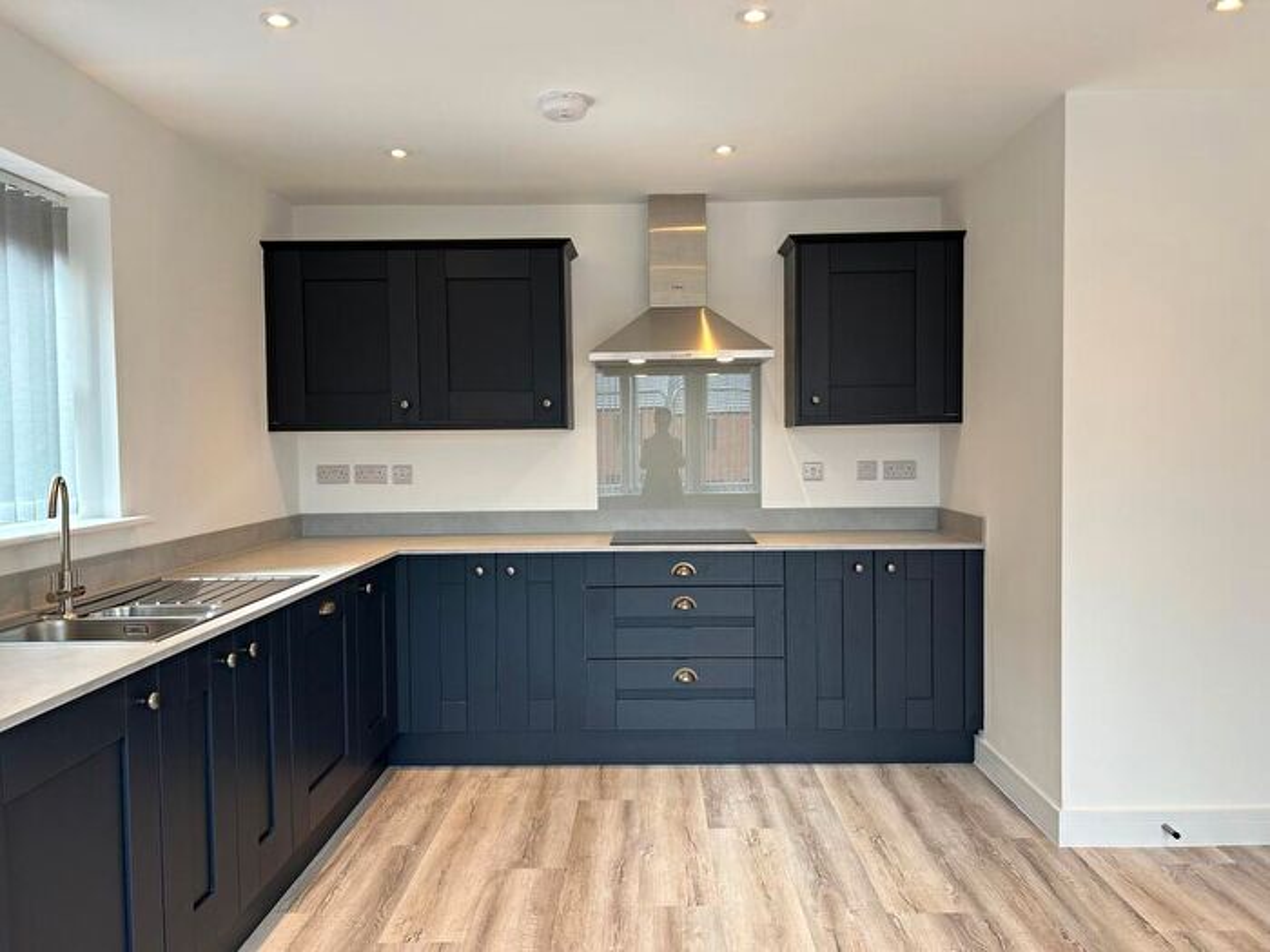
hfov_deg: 67.3
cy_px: 476
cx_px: 635
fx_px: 954
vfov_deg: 53.1
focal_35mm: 26
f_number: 1.5
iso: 64
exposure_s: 1/121
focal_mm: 5.7
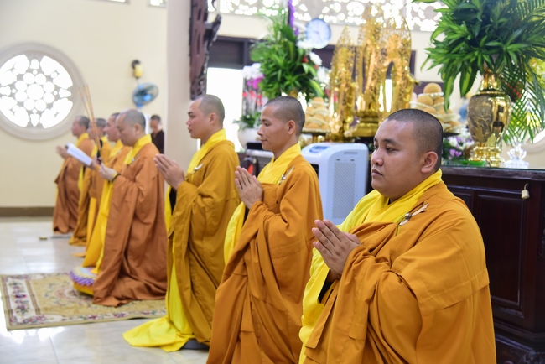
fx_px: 757
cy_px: 182
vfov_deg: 27.0
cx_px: 272
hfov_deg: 39.6
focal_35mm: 50
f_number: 4
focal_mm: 50
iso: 1600
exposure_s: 1/40
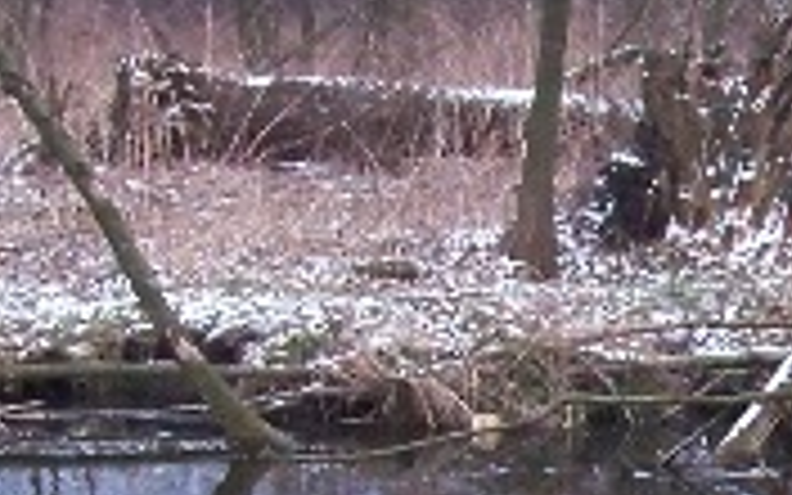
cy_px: 608
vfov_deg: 9.3
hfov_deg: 14.8
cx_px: 788
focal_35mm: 139
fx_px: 3000
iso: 250
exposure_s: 1/30
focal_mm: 5.85
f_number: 2.8
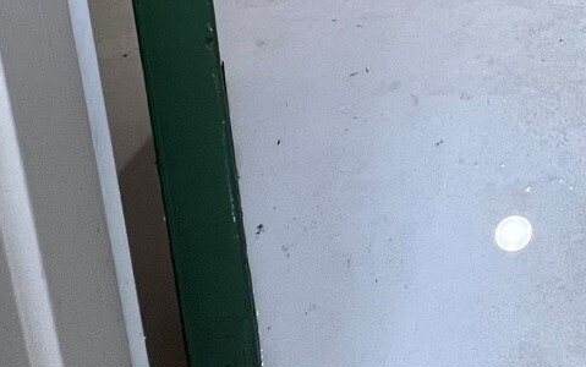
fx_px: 735
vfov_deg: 18.5
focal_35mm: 46
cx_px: 625
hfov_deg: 37.3
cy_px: -363
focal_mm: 1.57
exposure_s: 1/99
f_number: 1.8
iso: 125
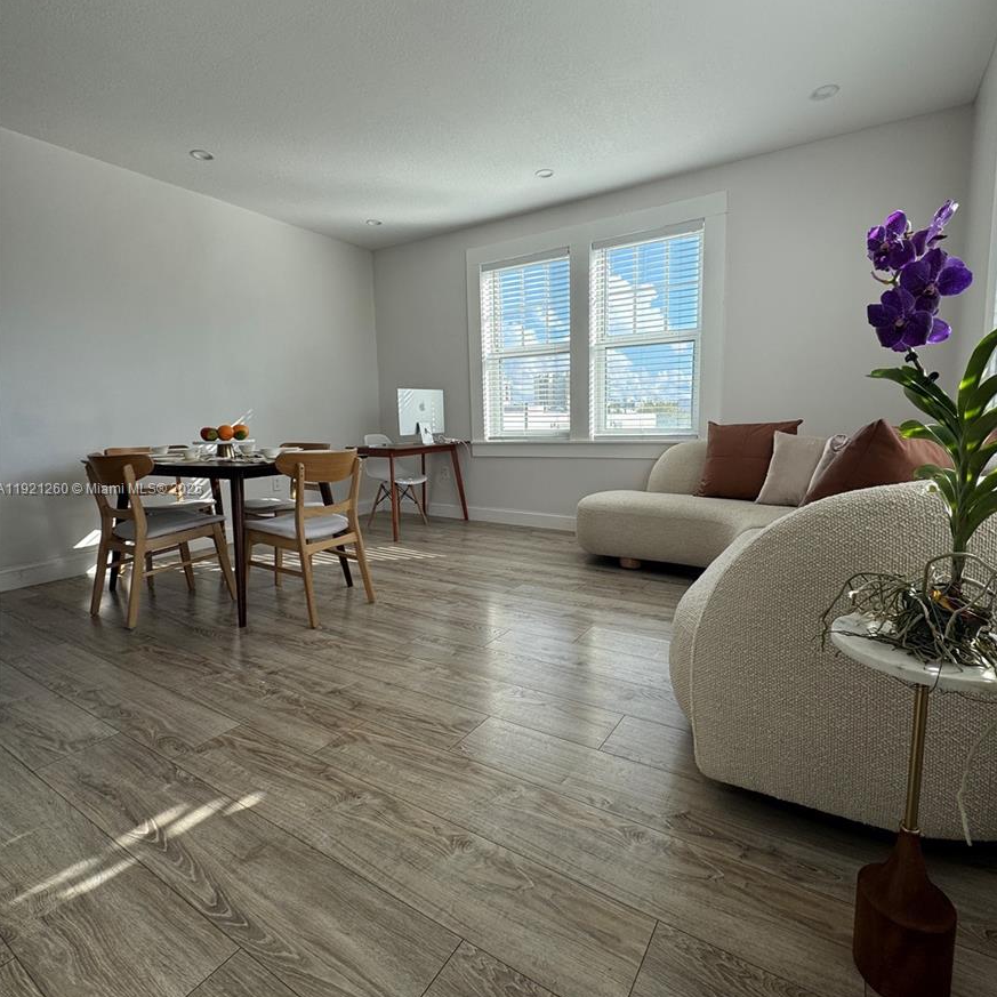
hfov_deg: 84.0
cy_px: 490
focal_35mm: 17
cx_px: 507
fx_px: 554
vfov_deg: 84.0
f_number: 2.2
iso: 40
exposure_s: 1/440
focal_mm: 2.22
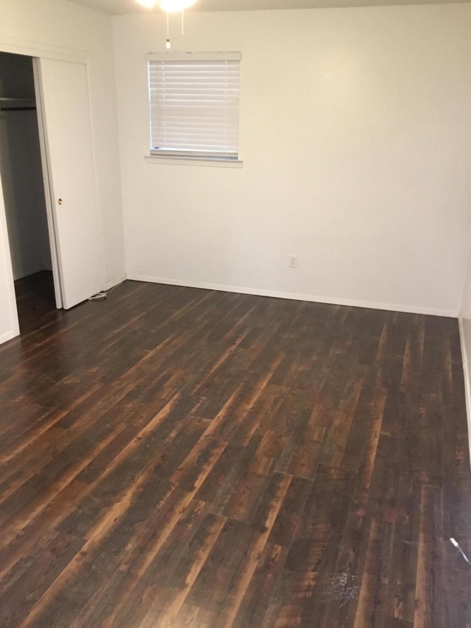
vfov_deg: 58.4
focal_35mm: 31
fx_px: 562
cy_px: 314
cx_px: 236
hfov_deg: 45.4
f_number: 2.4
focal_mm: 3.3
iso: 200
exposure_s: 1/15
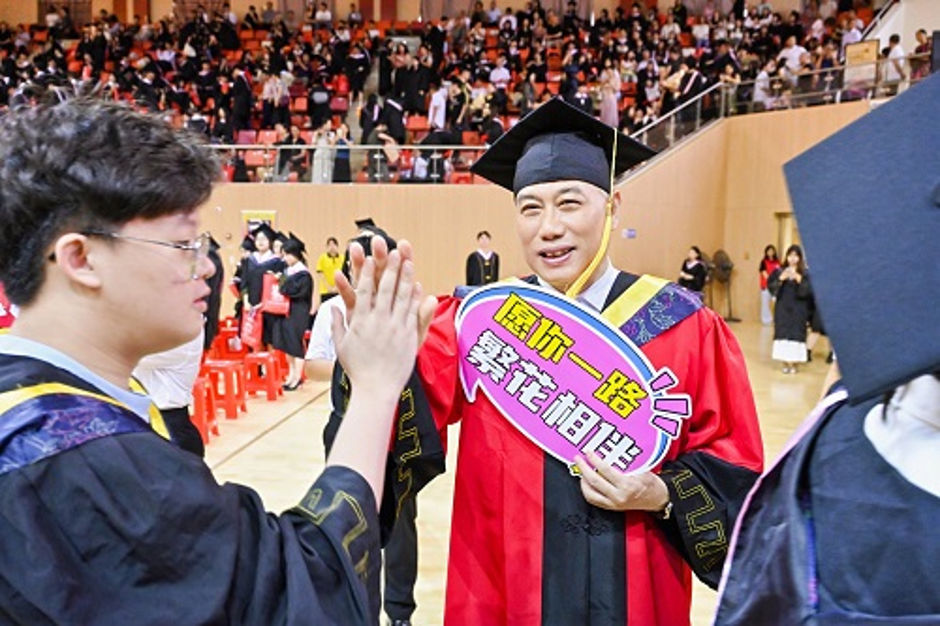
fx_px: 822
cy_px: 313
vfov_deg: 41.7
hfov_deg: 59.5
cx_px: 470
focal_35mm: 32
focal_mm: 31.5
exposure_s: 1/200
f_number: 5.6
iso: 4000
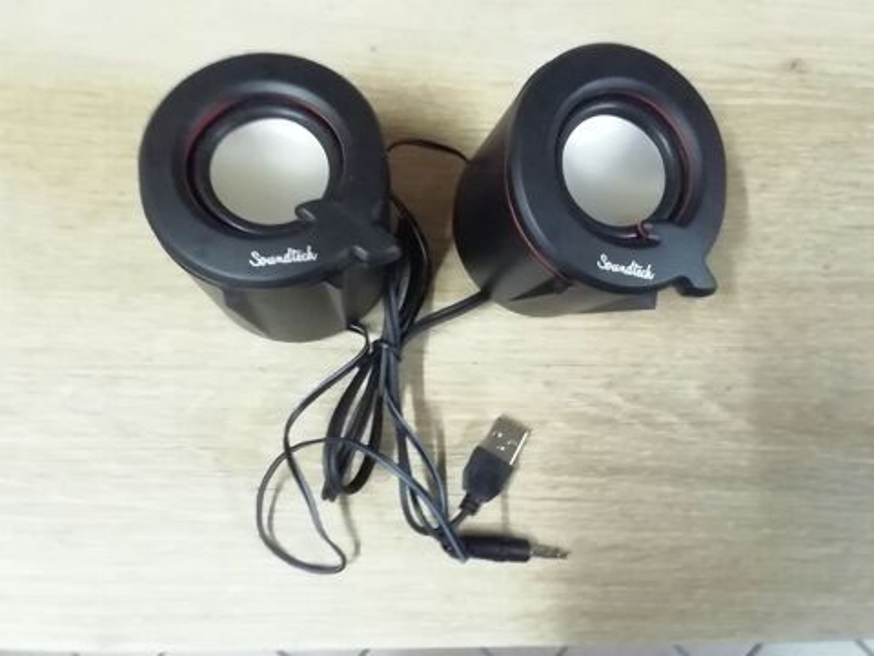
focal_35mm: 27
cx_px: 437
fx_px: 682
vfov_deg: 51.4
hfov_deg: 65.3
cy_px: 328
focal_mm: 2.25
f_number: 2.4
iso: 800
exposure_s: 1/20
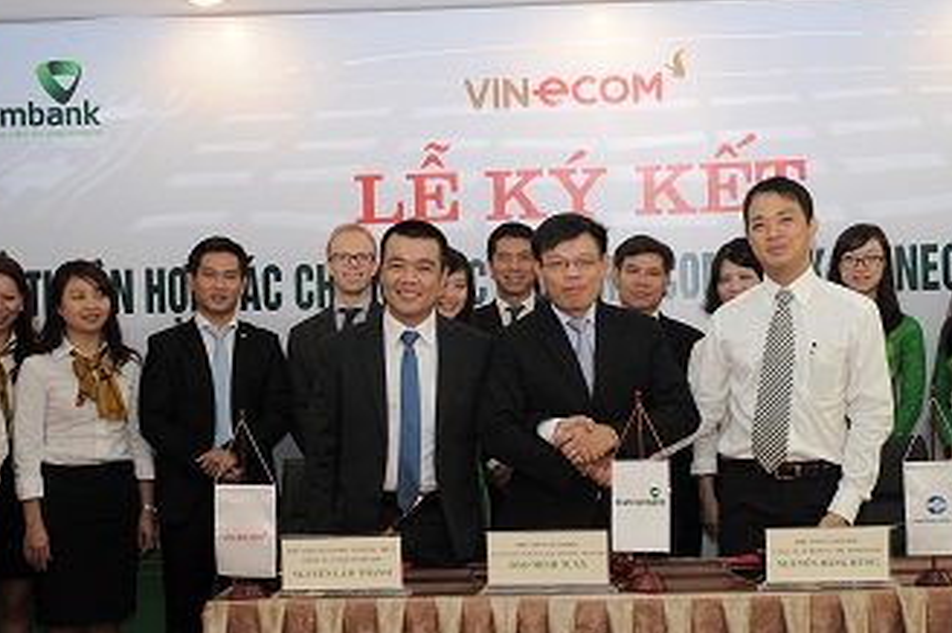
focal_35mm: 58
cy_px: 334
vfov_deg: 23.3
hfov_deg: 34.5
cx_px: 543
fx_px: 1532
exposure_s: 1/60
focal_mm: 38
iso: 400
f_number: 5.6
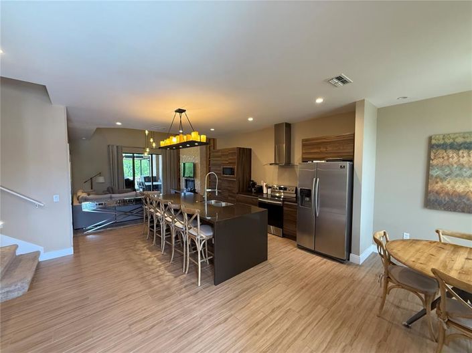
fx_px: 191
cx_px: 236
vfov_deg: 85.6
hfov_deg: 102.1
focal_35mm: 14
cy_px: 176
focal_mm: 2.22
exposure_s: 1/120
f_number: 2.2
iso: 400
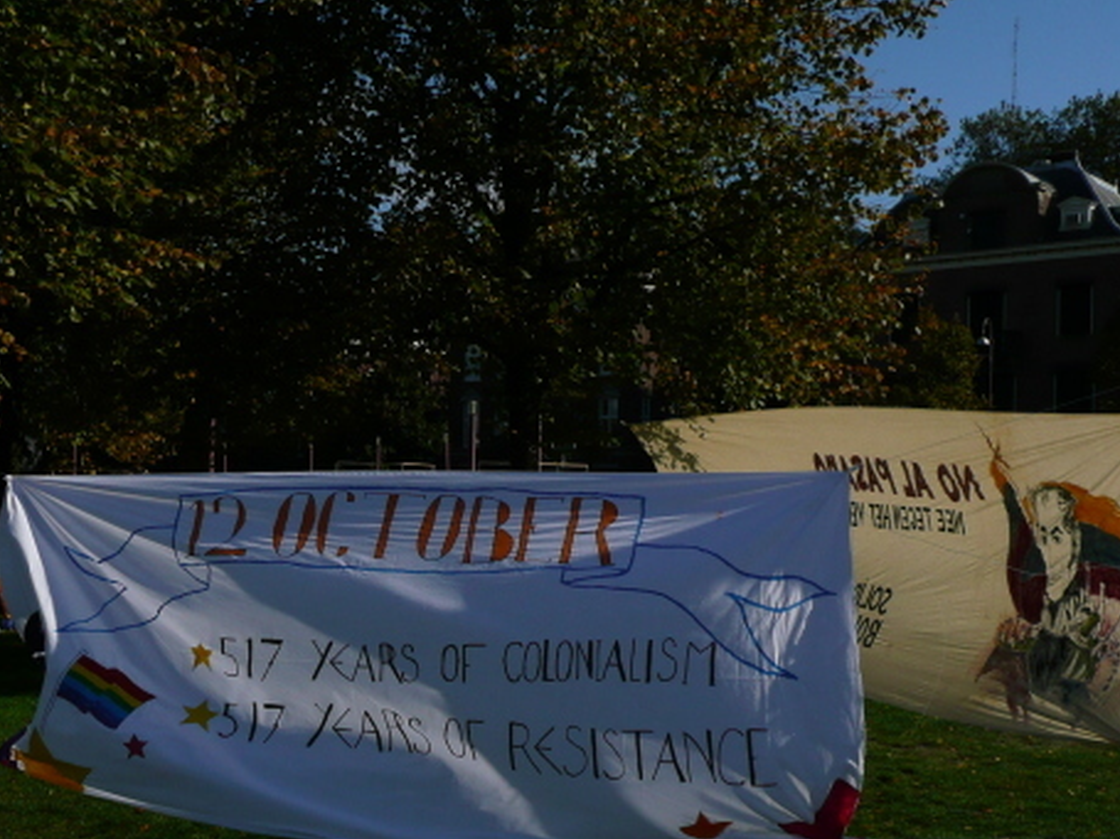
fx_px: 1456
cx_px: 421
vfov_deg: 32.1
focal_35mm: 45
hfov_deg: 41.8
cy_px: 512
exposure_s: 1/400
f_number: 8
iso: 100
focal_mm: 5.2
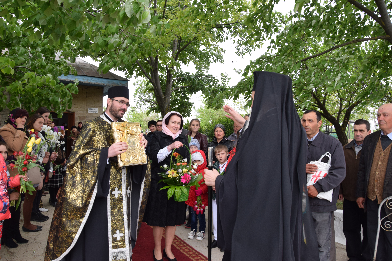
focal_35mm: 27
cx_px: 196
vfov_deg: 47.9
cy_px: 130
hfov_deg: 67.4
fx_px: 294
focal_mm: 18
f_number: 6.3
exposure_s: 1/160
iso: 400
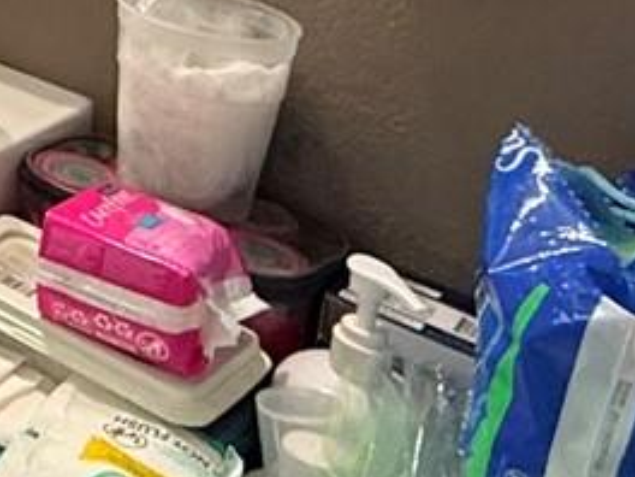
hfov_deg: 16.4
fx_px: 1559
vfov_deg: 15.0
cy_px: -388
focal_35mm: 85
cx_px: -702
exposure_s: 1/60
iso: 200
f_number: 2.2
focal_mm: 2.22
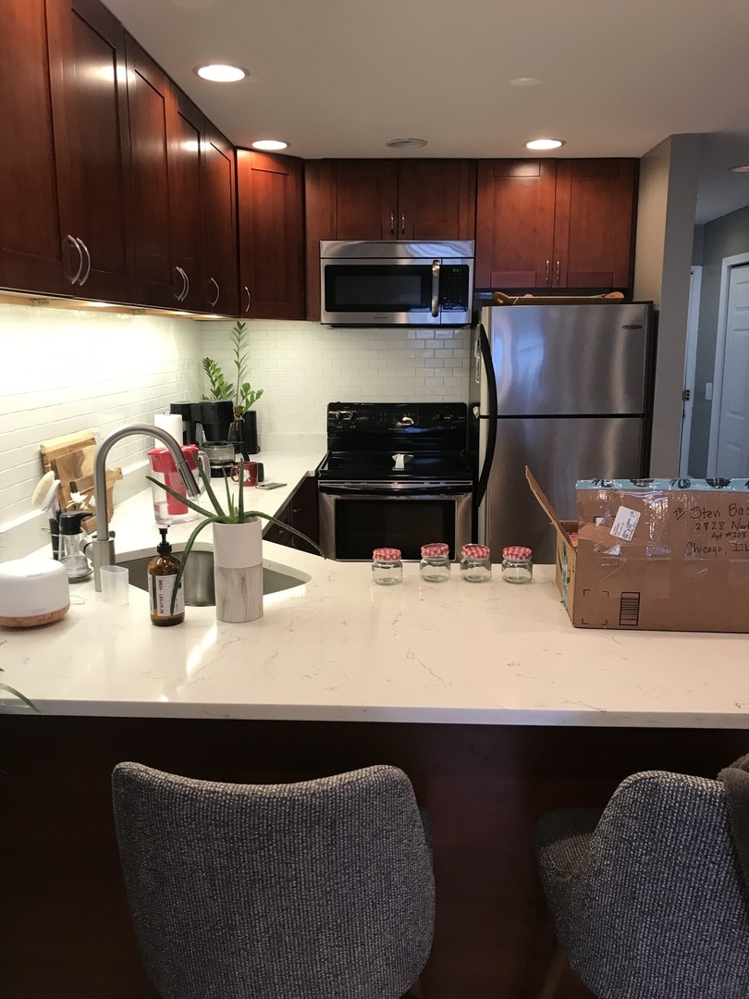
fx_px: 808
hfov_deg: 49.7
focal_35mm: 28
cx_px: 374
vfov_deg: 63.4
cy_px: 500
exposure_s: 1/24
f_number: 1.8
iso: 40
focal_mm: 3.99
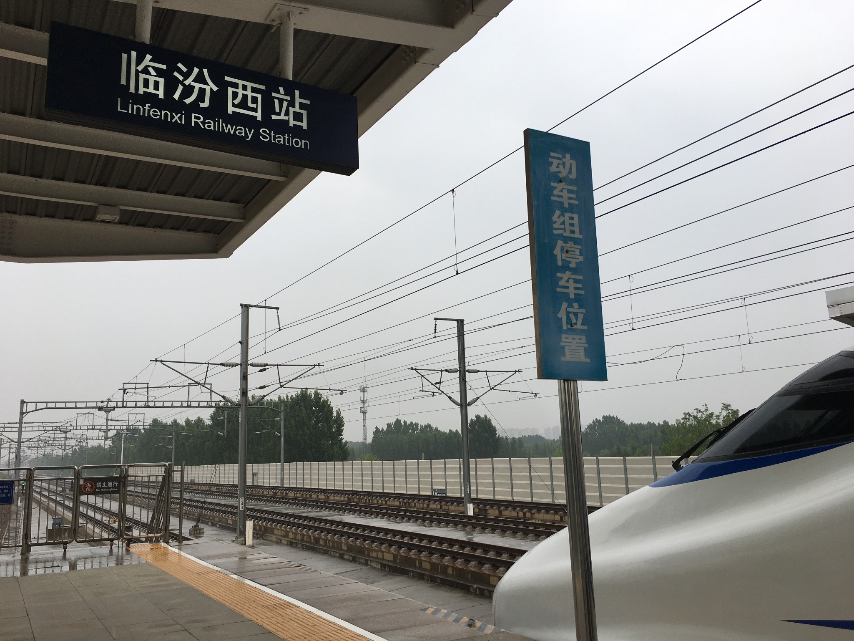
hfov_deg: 61.7
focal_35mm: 29
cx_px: 427
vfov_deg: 48.2
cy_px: 320
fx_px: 715
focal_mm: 4.15
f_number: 2.2
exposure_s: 1/311
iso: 25
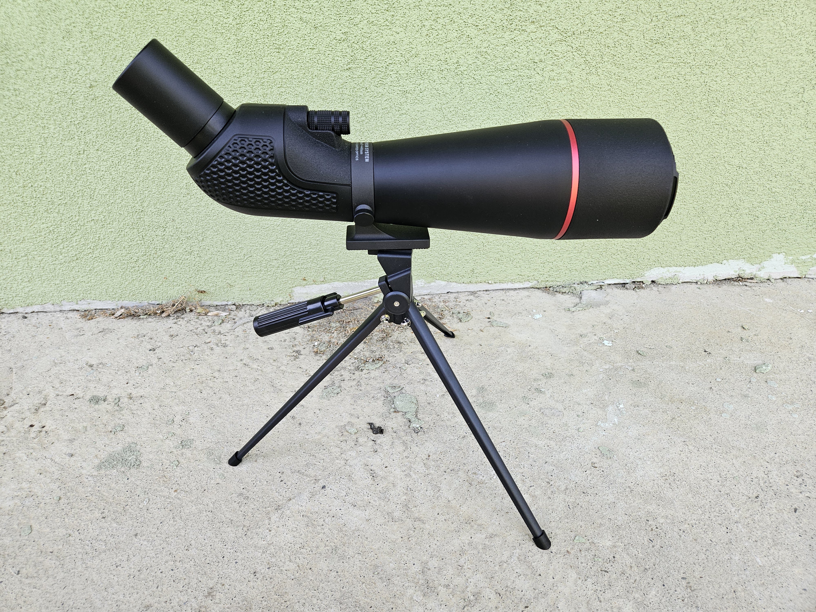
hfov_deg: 73.9
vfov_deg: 58.9
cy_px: 306
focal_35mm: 23
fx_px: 542
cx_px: 408
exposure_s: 1/190
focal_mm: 5.4
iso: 100
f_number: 1.8
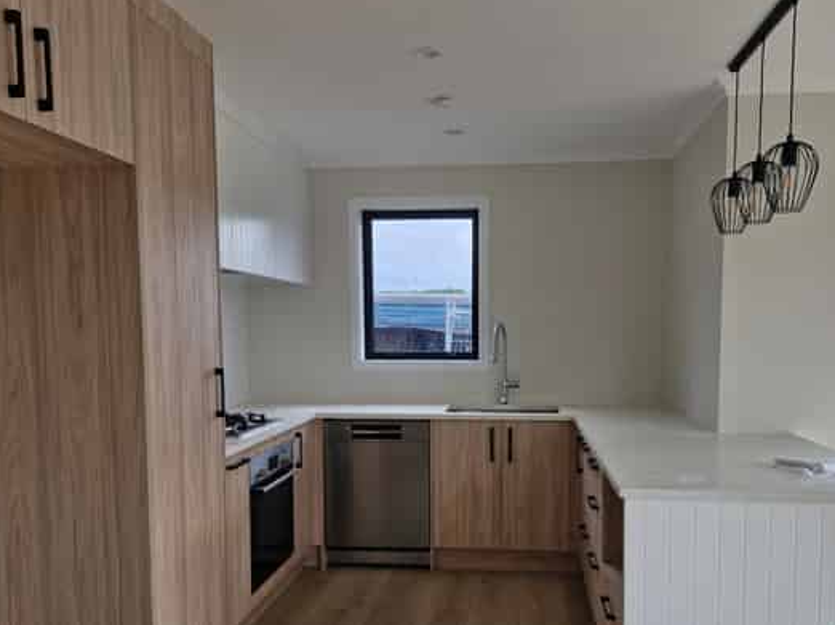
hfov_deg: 61.6
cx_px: 457
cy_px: 376
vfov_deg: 47.9
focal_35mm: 29
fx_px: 699
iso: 50
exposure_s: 1/228
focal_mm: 5.54
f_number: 1.8
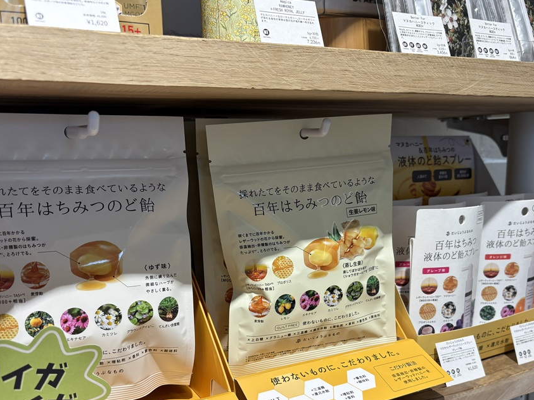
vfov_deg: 38.2
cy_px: 272
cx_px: 287
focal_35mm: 37
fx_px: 571
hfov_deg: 50.1
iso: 40
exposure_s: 1/114
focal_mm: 5.96
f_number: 1.6
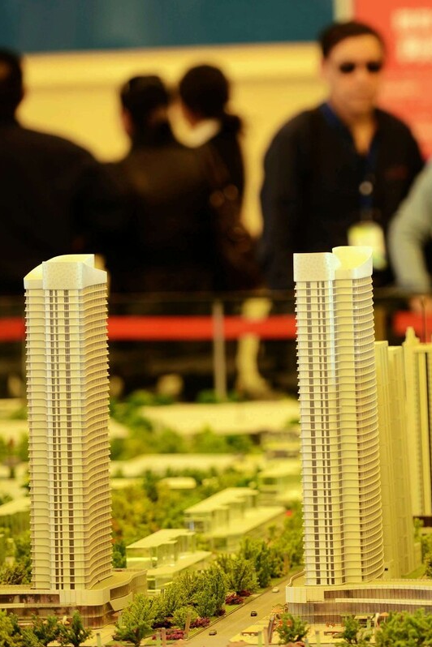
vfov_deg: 9.4
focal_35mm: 218
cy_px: 324
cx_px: 395
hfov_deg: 6.3
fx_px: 3924
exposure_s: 1/50
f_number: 2.8
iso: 280
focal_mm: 145
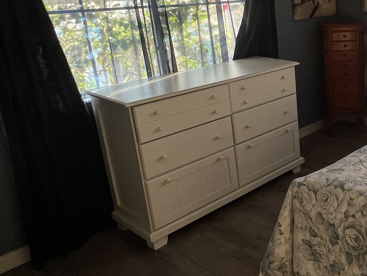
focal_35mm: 36
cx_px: 396
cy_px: 97
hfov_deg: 41.7
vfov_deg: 39.3
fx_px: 382
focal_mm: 1.57
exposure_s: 1/99
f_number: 1.8
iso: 100
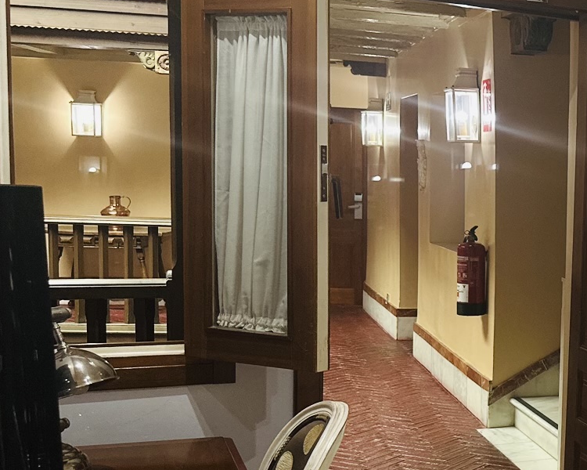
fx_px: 1094
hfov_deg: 26.2
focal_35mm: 63
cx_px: 733
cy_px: 283
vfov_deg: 24.2
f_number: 1.78
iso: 200
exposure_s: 1/50
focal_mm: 6.86
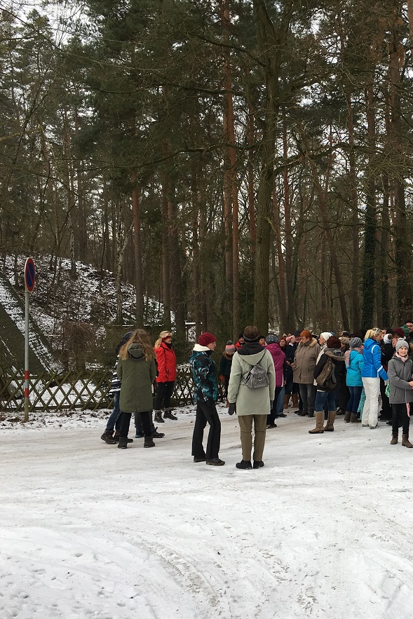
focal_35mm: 41
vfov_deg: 47.4
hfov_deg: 30.7
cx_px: 393
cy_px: 313
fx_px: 705
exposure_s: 1/285
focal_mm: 4.15
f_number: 2.2
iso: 25
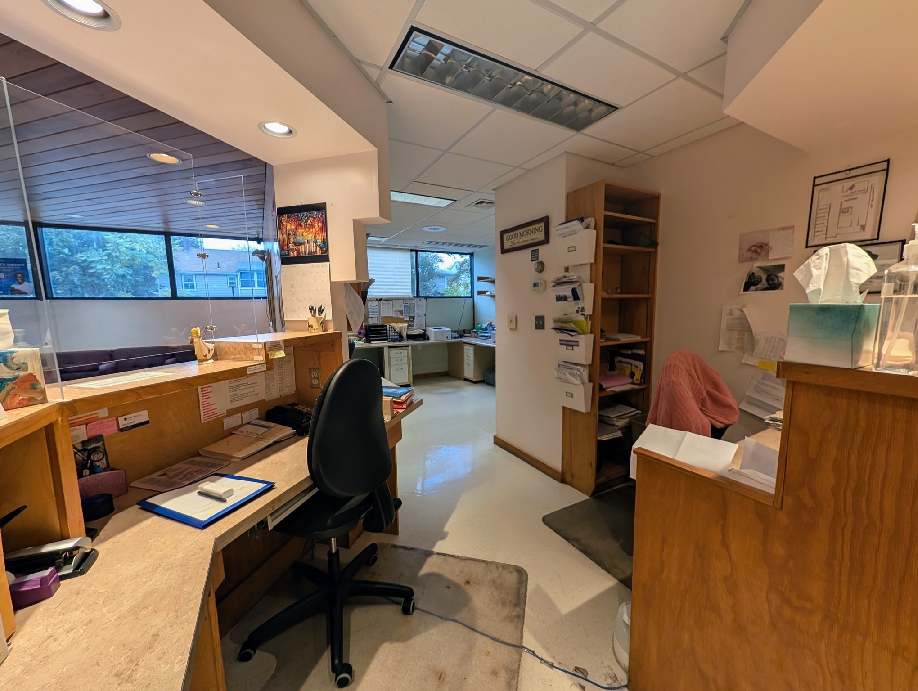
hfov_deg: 110.5
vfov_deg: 94.6
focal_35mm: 12
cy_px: 346
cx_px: 459
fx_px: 319
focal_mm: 2.02
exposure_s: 1/120
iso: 73
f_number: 1.7
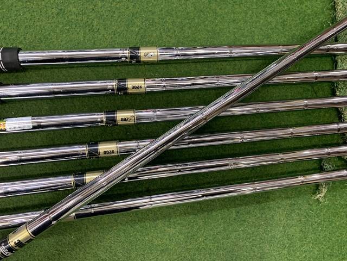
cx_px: 174
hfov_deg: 67.3
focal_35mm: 26
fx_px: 261
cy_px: 130
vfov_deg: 53.1
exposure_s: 1/60
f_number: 1.8
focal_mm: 4.25
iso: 250
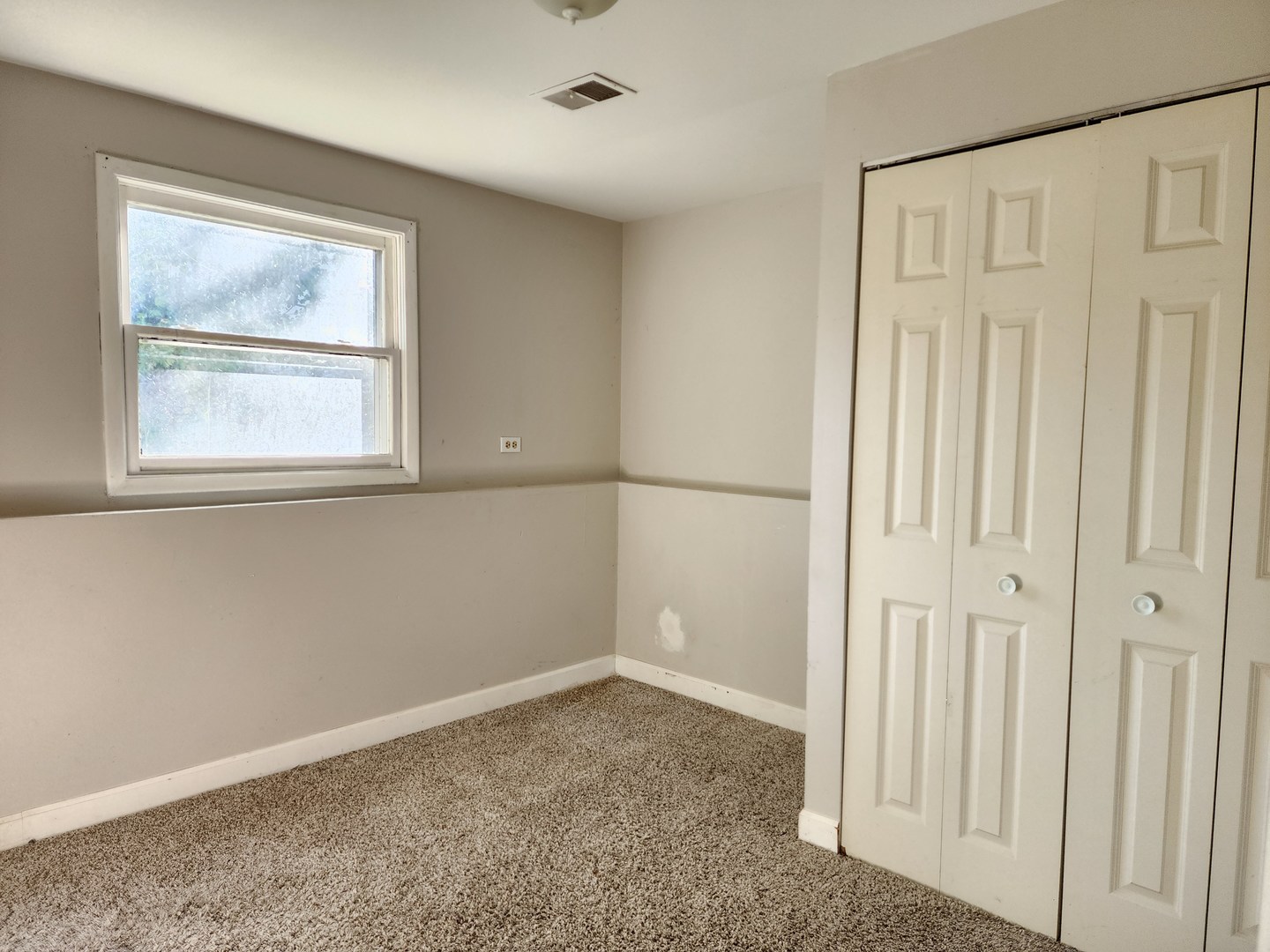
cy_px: 476
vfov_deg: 58.9
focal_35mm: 23
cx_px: 635
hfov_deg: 73.9
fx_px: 844
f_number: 1.8
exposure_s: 1/180
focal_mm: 6.4
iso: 200
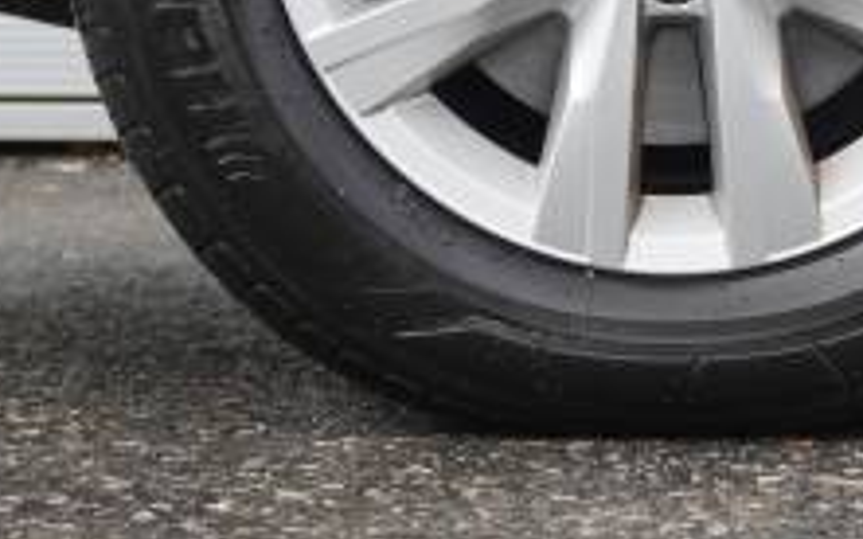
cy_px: -109
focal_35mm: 128
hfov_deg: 16.2
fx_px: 3021
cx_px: 625
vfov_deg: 10.0
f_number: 4.5
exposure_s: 1/60
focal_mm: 29
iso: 160
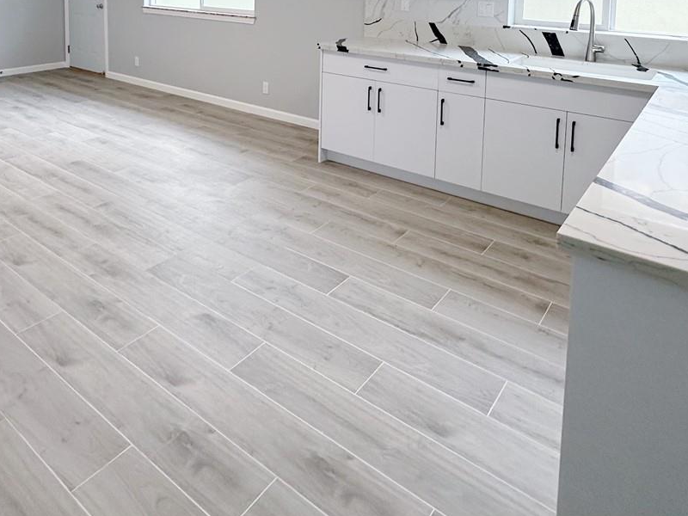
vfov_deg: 43.3
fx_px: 557
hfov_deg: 63.1
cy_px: 10
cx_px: 294
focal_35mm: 28
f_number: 2.2
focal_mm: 2.22
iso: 160
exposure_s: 1/120
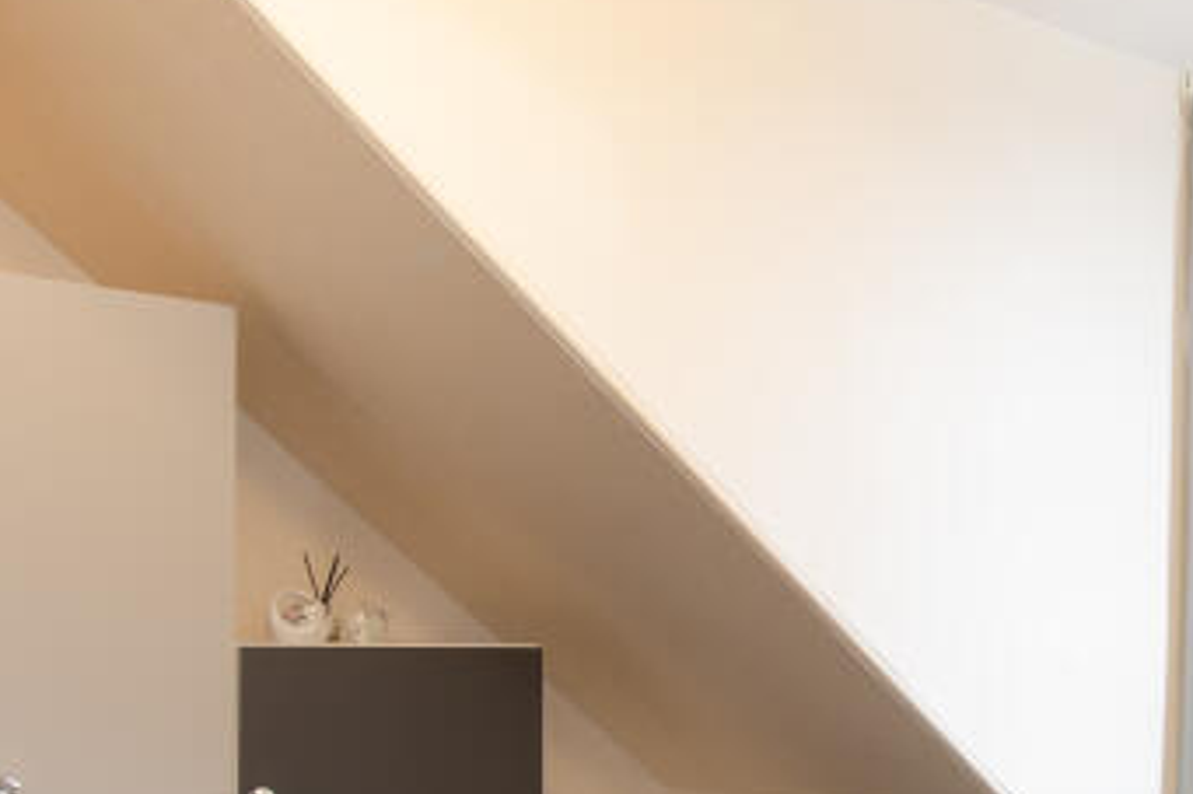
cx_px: 920
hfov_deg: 42.1
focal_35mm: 45
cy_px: 749
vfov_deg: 28.4
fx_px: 1490
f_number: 9
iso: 320
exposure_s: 1/5
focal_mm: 10
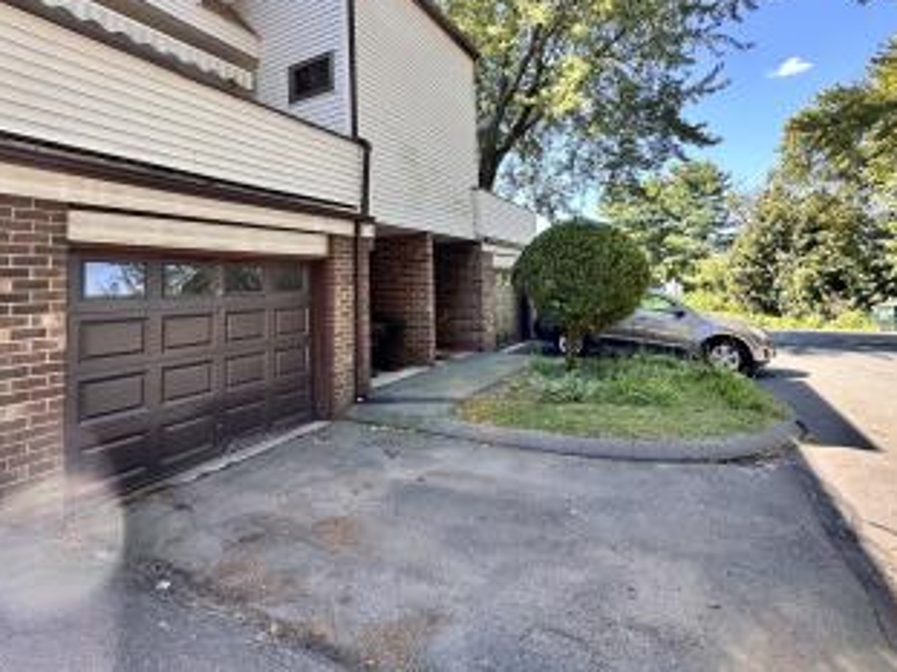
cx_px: 427
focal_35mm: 18
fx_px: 466
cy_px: 257
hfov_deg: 87.7
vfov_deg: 70.5
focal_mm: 2.22
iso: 40
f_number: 2.2
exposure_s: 1/184
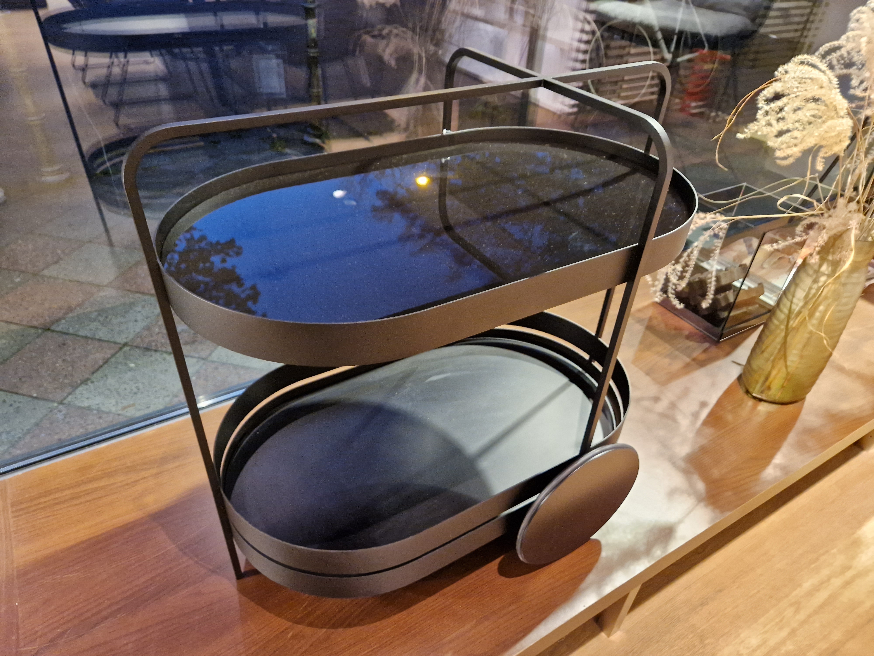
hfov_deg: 73.9
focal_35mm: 23
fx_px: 581
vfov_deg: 58.9
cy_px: 328
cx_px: 437
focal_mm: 5.4
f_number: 1.8
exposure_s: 1/100
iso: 640
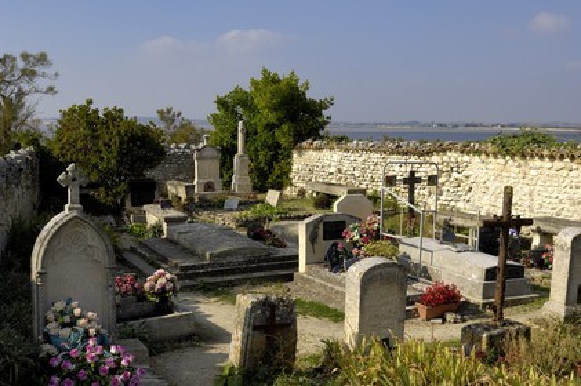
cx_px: 290
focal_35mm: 42
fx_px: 677
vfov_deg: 31.8
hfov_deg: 46.4
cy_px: 193
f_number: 11
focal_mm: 28
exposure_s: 1/160
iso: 100
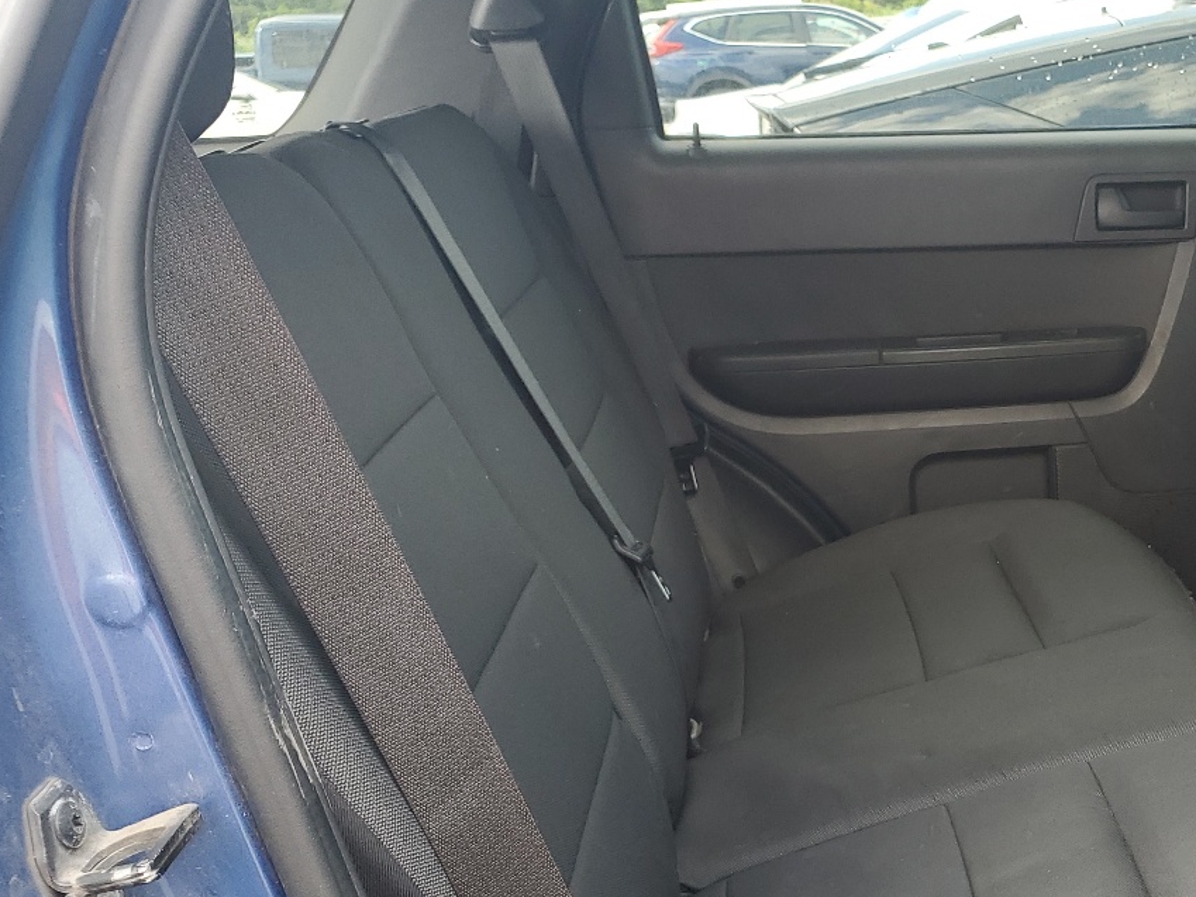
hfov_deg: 36.9
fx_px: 1693
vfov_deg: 29.4
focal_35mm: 49
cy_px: 614
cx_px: 1034
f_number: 1.5
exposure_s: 1/130
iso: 50
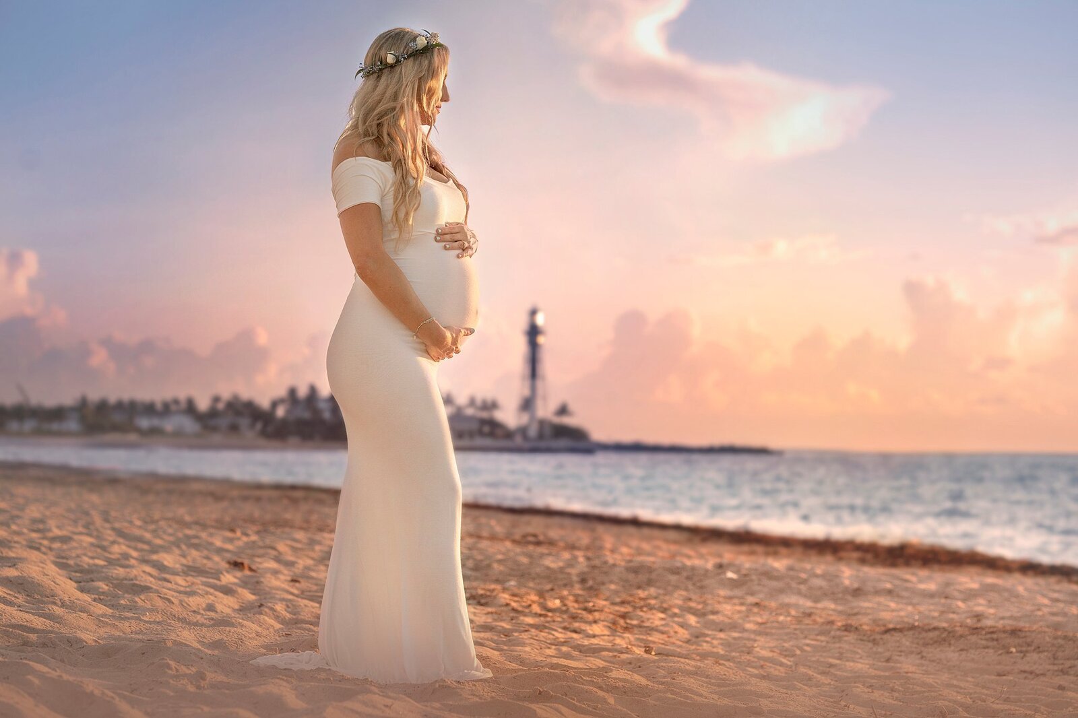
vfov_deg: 16.1
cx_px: 539
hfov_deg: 23.9
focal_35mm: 85
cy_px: 359
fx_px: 2545
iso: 100
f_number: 4
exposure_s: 1/1250
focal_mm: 85
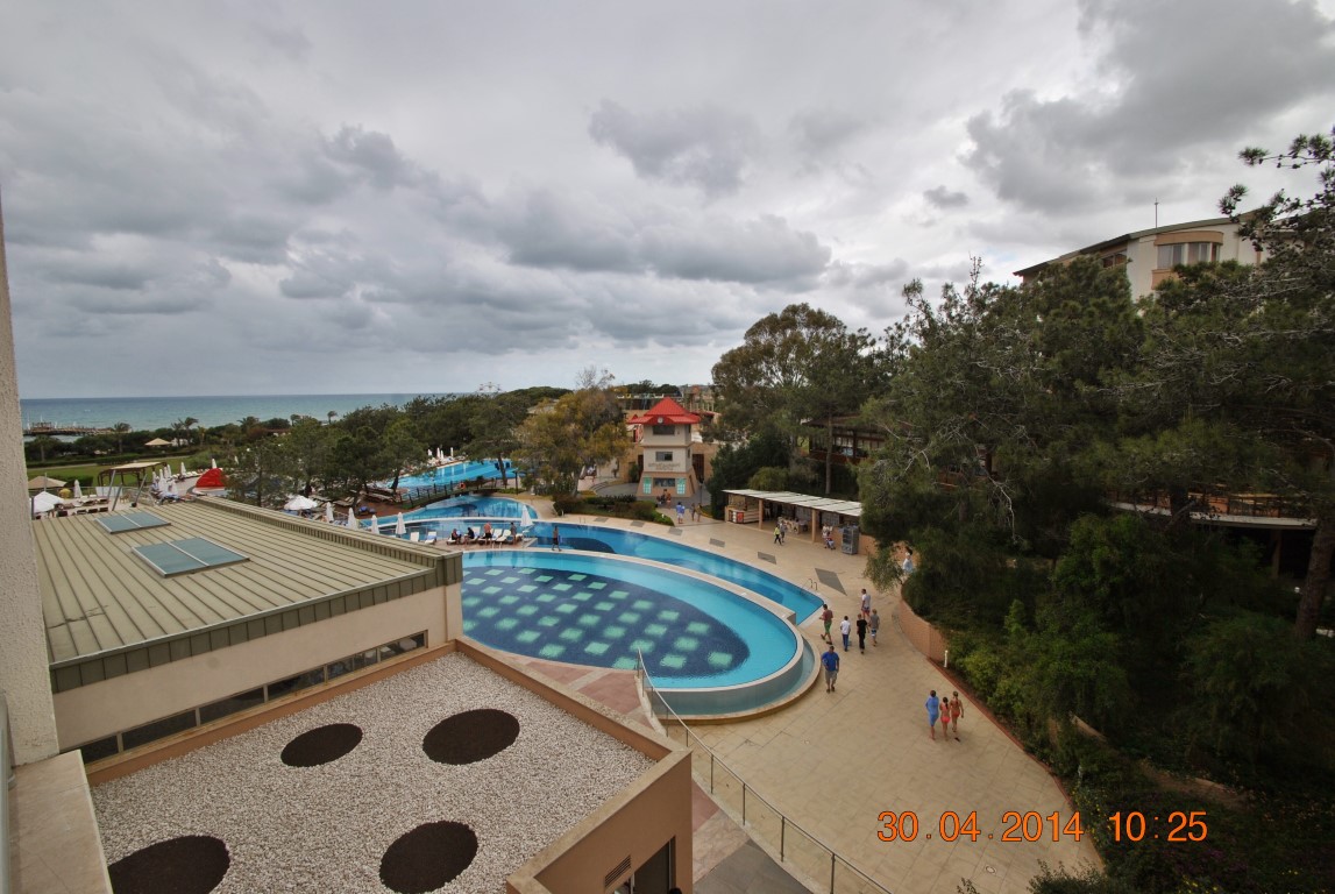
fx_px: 557
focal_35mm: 15
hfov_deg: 100.3
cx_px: 668
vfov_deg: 77.5
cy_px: 447
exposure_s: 1/200
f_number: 9
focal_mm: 10
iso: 100
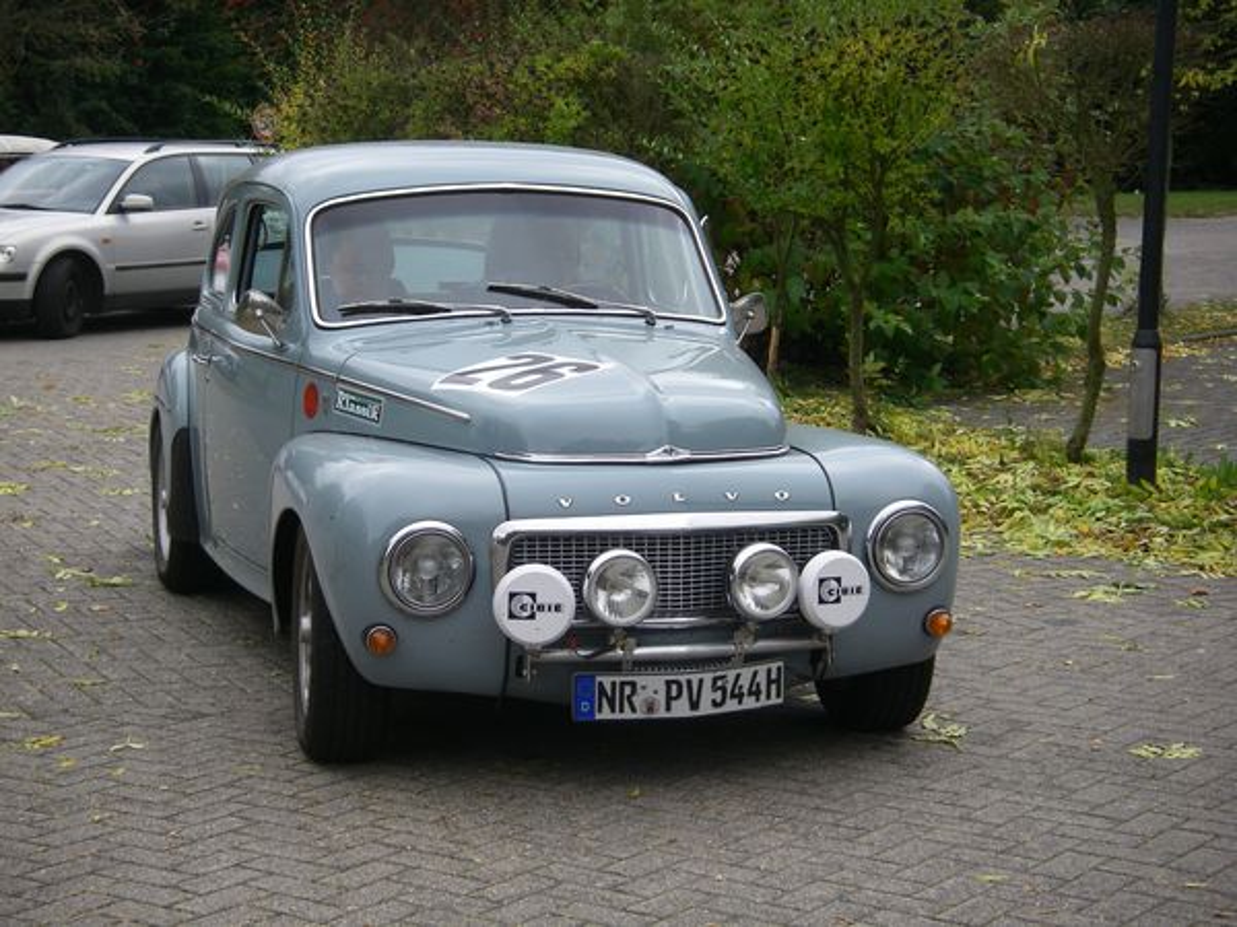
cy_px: 464
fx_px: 2573
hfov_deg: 27.0
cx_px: 618
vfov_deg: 20.4
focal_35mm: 72
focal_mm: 11.9
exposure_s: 1/200
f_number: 3.8
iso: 64
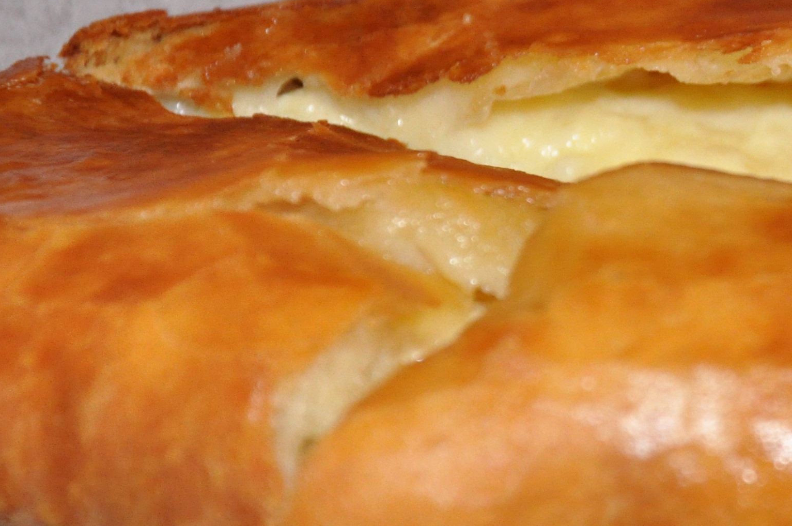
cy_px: 179
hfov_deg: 7.4
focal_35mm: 277
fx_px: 6086
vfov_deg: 4.9
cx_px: 916
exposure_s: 1/60
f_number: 5.6
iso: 1600
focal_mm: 66
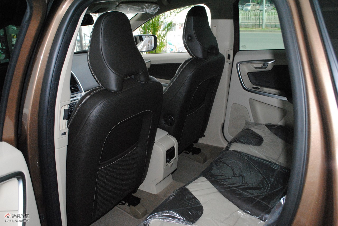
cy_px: 113
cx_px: 169
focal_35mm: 33
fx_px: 310
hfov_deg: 57.2
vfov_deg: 40.0
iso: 1600
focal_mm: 22
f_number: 7.1
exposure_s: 1/200
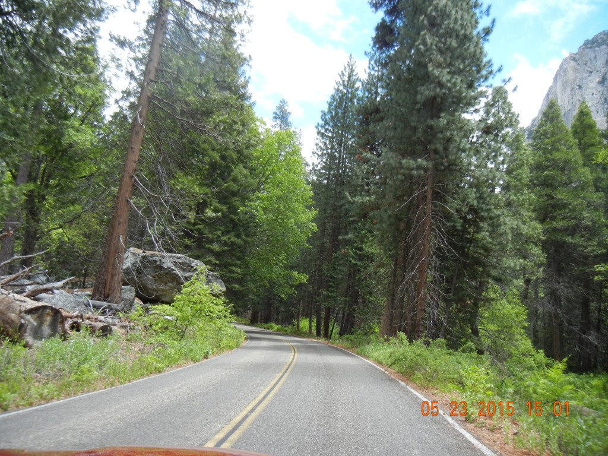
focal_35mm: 30
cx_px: 304
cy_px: 228
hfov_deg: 60.0
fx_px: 527
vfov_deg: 46.8
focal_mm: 5.4
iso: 160
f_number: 3.5
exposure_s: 1/419
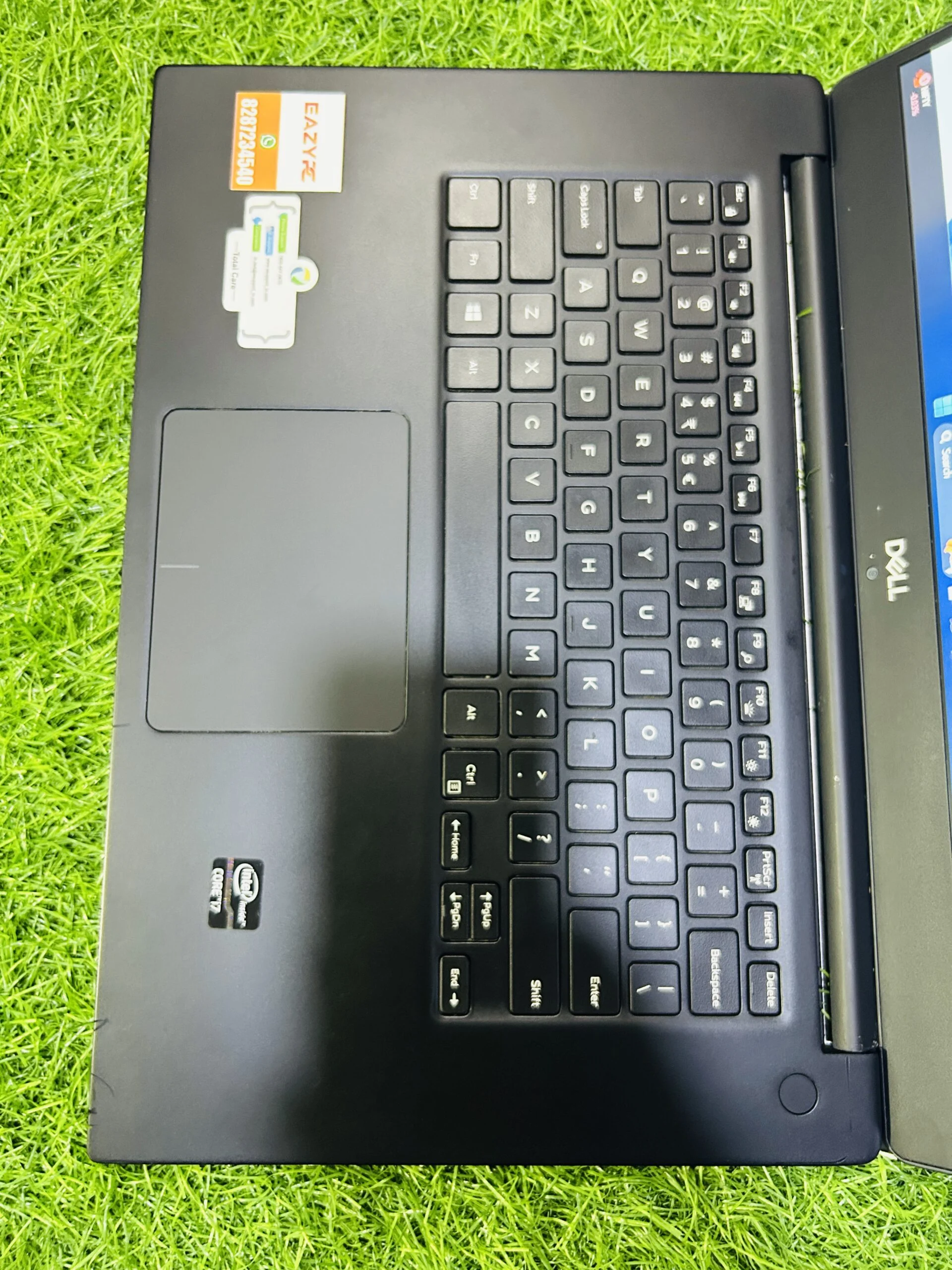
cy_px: 635
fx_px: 953
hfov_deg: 53.1
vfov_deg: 67.3
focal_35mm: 26
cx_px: 476
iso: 500
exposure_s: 1/33
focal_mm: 5.7
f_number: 1.5
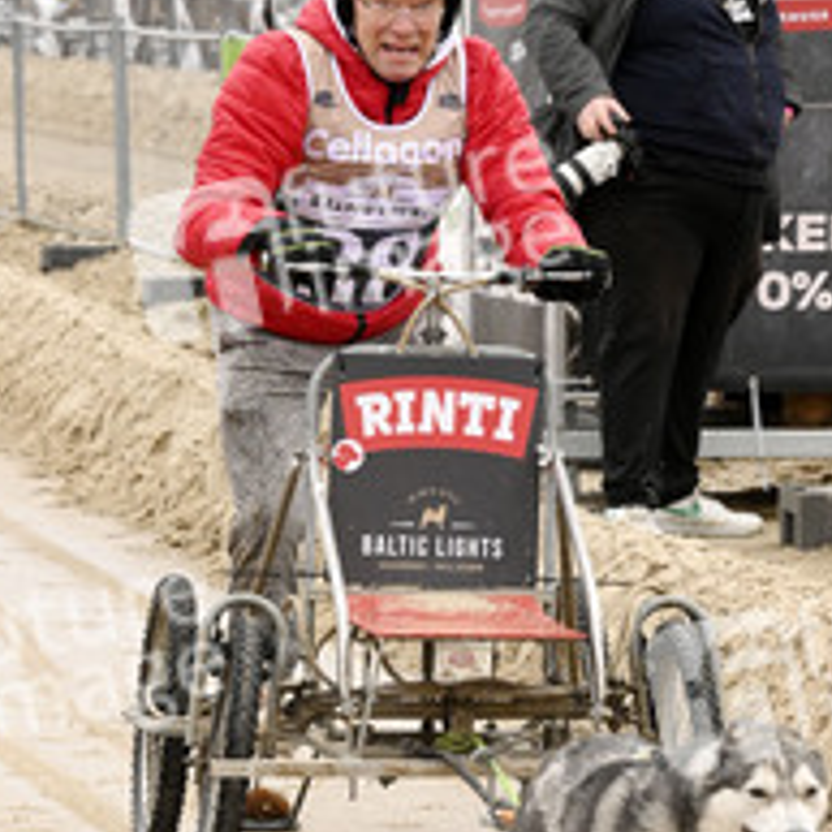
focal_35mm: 352
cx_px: 474
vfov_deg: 5.0
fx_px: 9572
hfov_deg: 5.0
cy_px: 457
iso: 4000
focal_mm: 200
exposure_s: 1/800
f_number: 13
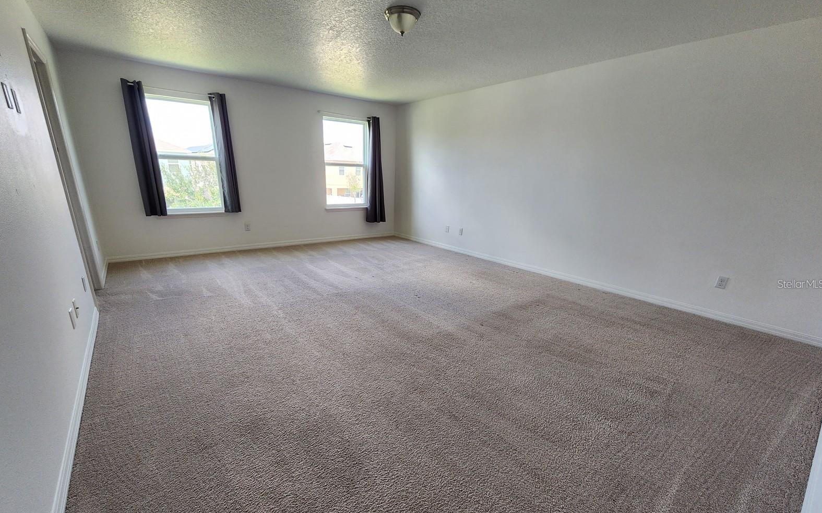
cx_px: 409
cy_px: 284
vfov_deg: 78.4
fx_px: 314
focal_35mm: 14
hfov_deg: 105.3
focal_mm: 2.2
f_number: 2.2
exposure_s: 1/60
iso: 100
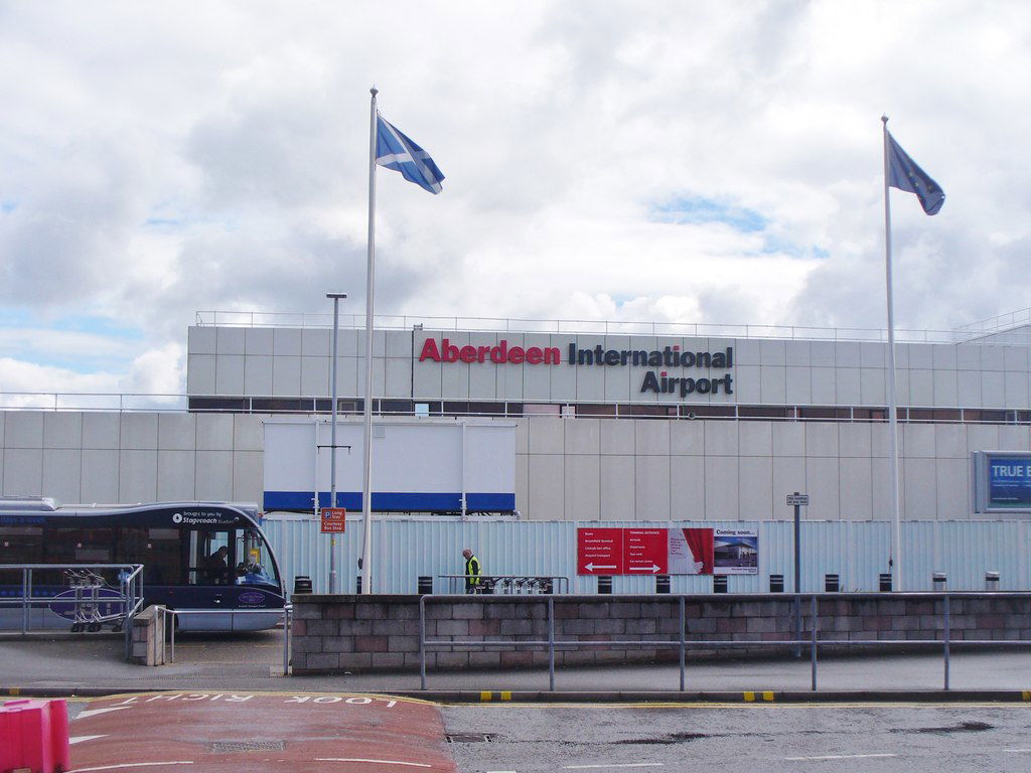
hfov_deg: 39.7
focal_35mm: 48
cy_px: 386
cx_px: 516
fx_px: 1430
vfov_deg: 30.3
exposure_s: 1/400
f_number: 6
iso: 80
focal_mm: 7.9
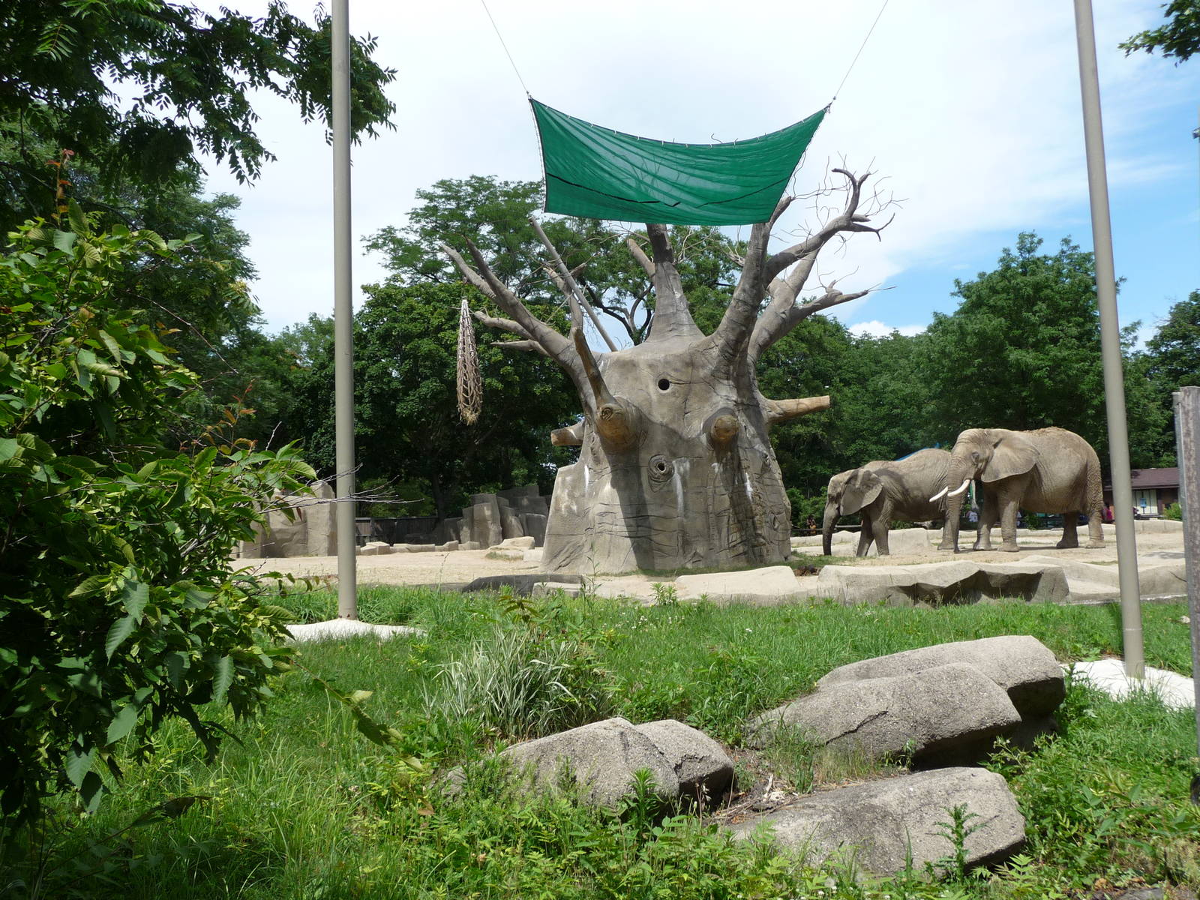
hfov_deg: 54.0
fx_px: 1179
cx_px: 600
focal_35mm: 34
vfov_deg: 41.8
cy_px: 450
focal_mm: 5.6
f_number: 3.6
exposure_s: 1/640
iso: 100
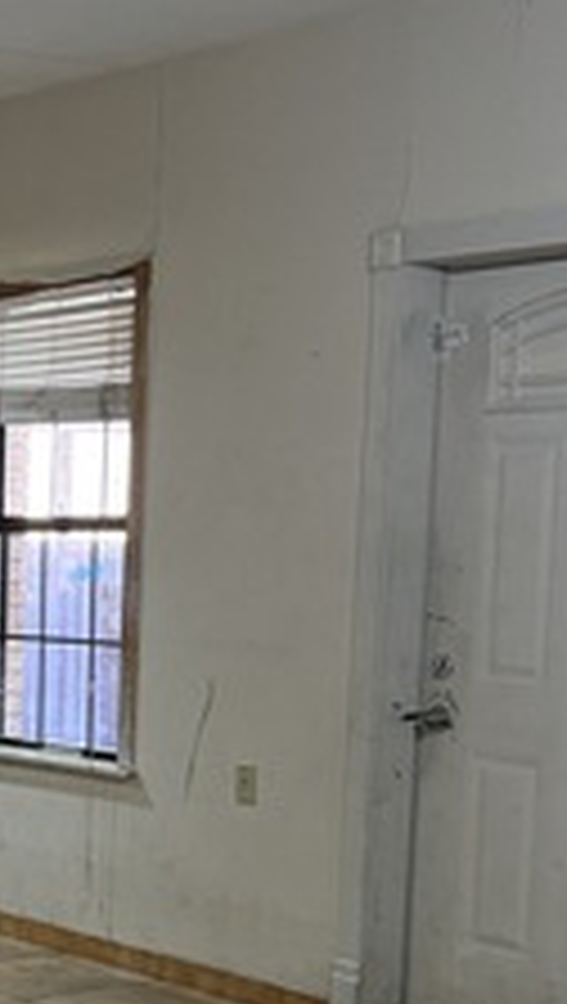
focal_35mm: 75
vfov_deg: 27.6
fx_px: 1998
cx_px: -328
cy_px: 819
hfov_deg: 14.8
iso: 320
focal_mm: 6.76
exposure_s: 1/60
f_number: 1.78
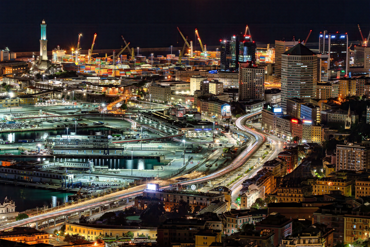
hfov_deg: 12.8
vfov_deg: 8.5
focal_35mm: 161
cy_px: 124
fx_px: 1655
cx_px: 185
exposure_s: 6
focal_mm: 161
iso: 100
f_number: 7.1
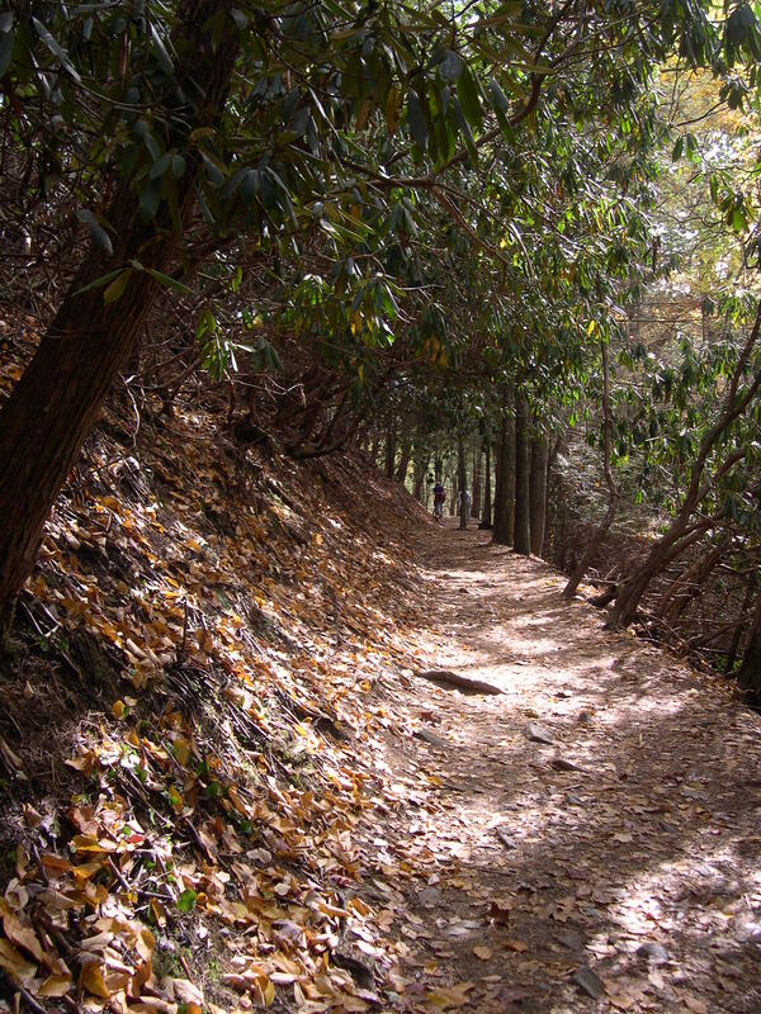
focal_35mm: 38
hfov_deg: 37.7
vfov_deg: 49.0
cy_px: 507
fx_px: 1114
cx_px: 380
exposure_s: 1/80.2
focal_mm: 8
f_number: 2.8
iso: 100
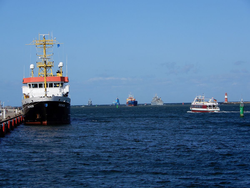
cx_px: 125
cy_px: 94
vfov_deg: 14.1
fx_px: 758
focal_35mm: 105
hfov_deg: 18.7
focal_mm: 18.7
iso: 80
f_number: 5
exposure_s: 1/1000
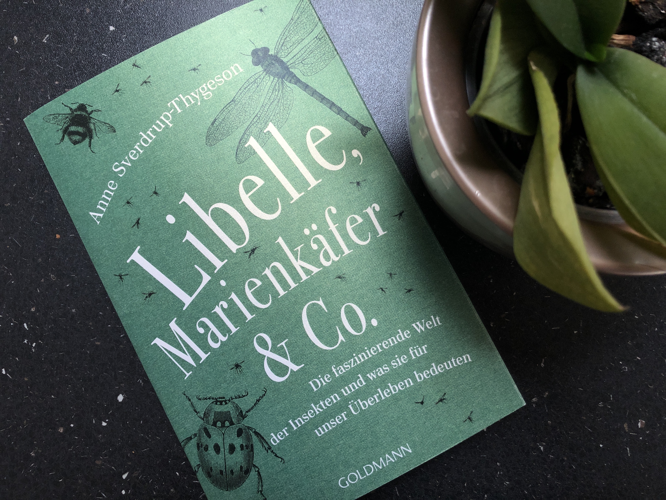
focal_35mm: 28
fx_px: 539
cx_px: 333
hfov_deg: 63.4
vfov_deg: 49.7
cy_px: 250
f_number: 1.8
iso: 40
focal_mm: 3.99
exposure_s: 1/20
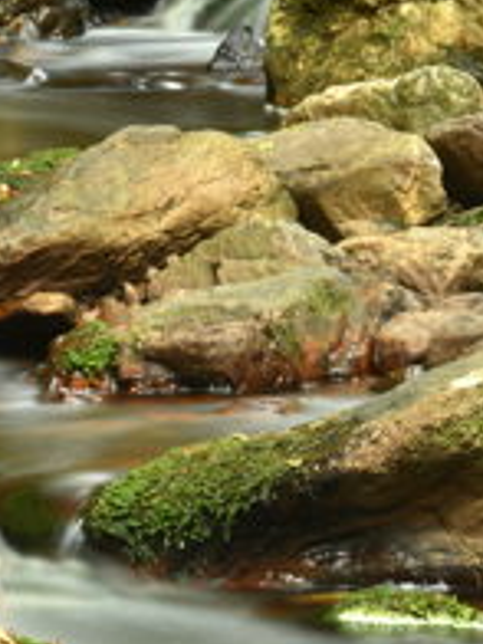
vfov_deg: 5.0
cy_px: 228
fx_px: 7367
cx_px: 102
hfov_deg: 3.8
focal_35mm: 396
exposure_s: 30
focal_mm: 135
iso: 100
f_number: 20
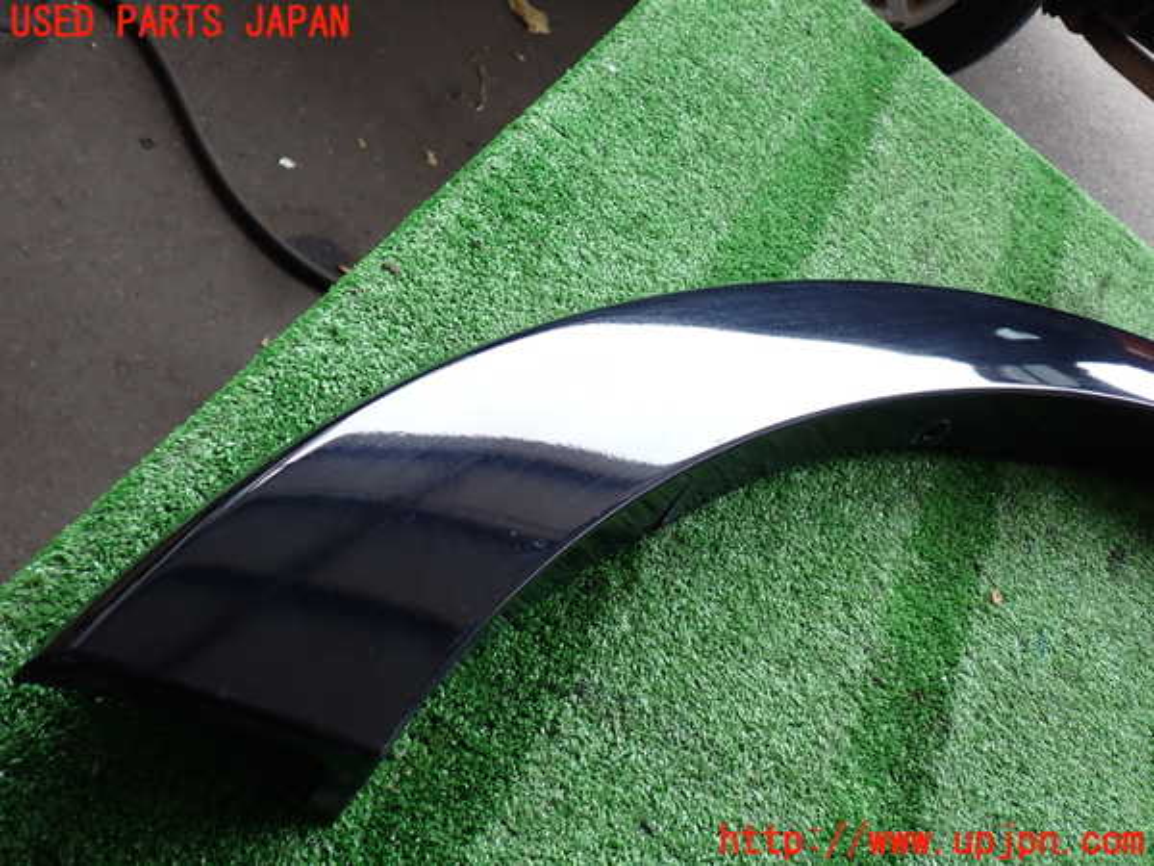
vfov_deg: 44.2
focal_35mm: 32
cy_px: 433
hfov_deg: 56.8
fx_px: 1067
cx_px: 577
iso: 125
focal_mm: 5.79
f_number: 2.4
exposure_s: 1/60
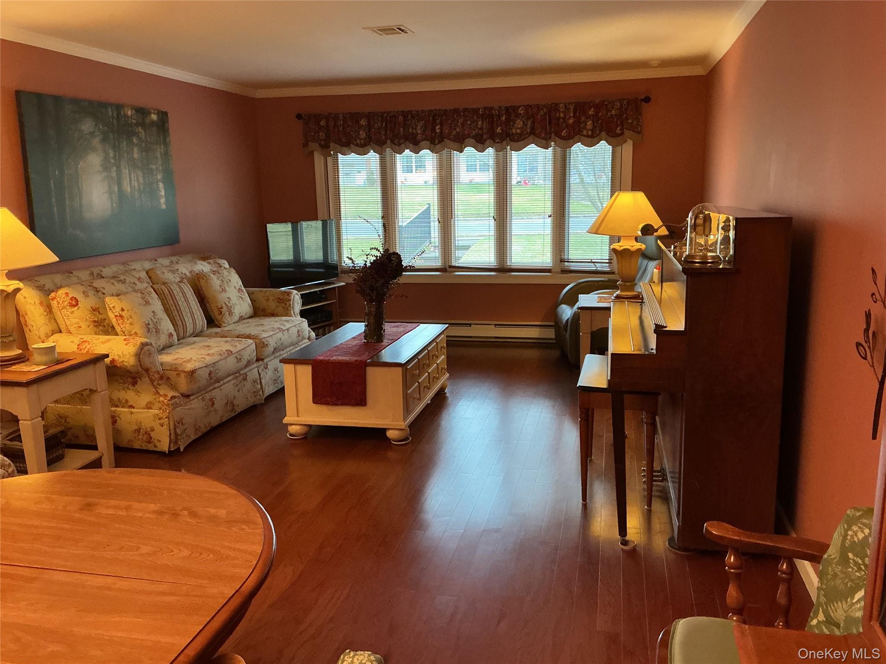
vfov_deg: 48.2
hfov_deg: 61.7
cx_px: 443
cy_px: 332
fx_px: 742
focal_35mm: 29
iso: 250
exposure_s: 1/60
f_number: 1.8
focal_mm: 3
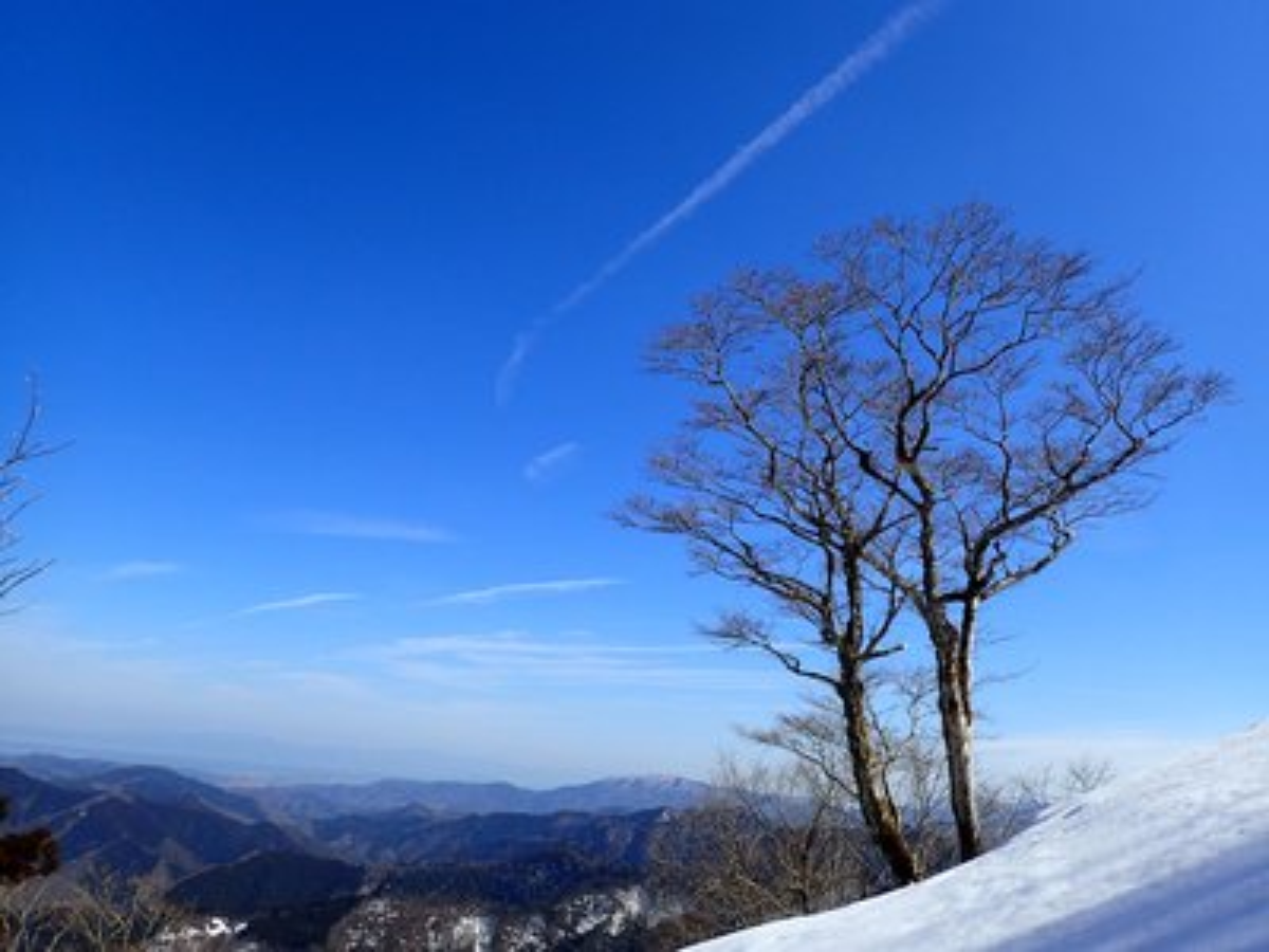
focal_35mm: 25
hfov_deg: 69.4
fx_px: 916
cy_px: 476
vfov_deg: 54.9
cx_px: 634
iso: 100
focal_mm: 4.5
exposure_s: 1/250
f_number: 8
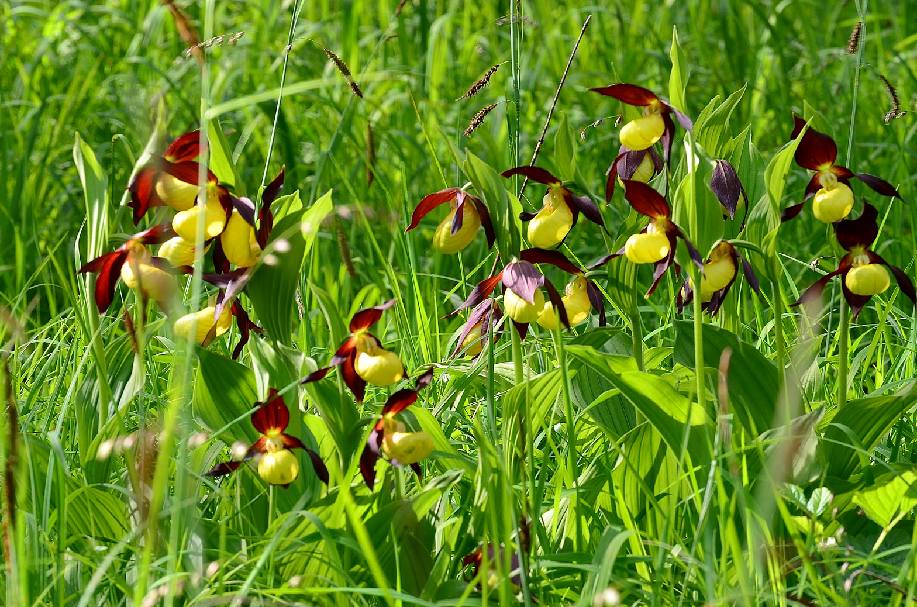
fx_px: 7930
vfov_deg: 4.4
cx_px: 468
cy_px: 302
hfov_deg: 6.6
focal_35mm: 312
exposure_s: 1/40
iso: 200
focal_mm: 200
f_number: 16
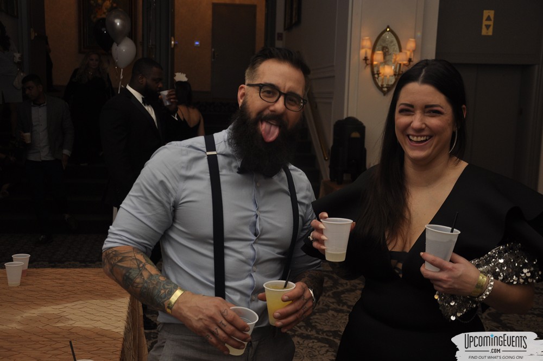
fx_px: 768
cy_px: 180
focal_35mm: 51
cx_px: 272
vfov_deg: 26.4
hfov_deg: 38.9
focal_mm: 34
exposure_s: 1/60
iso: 400
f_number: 5
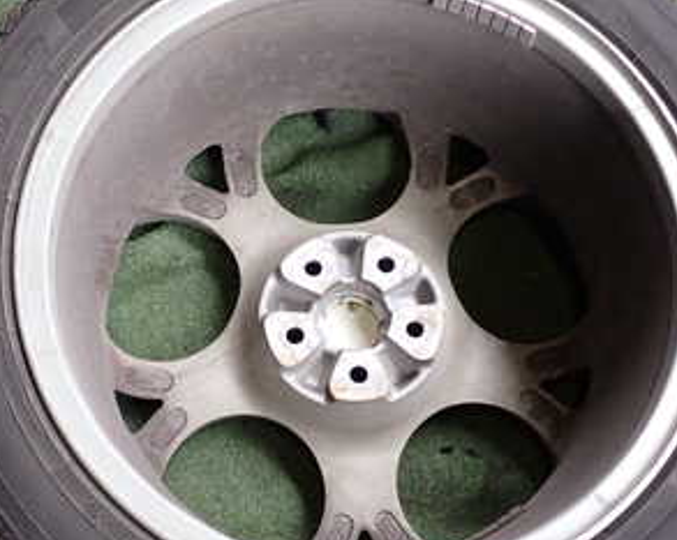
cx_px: 307
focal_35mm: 60
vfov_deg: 25.3
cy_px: 330
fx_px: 1201
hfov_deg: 31.5
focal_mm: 5.4
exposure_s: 1/125
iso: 160
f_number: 2.3
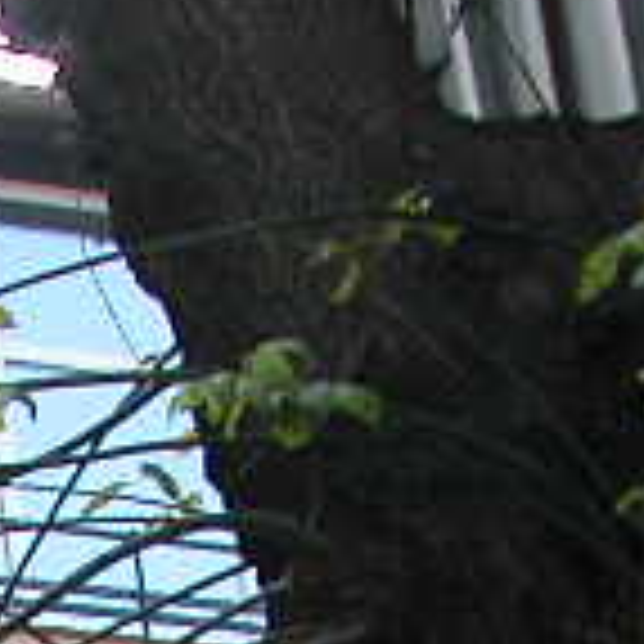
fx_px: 5809
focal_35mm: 276
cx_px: -536
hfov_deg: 6.2
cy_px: 1549
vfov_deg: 6.1
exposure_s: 1/88.6
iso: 100
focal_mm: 8.9
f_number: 3.2
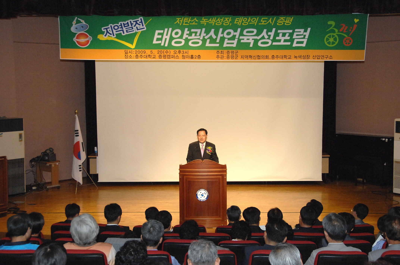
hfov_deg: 36.9
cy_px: 132
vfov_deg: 25.0
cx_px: 200
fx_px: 599
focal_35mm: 54
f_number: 6.7
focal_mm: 36
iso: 800
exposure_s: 1/180
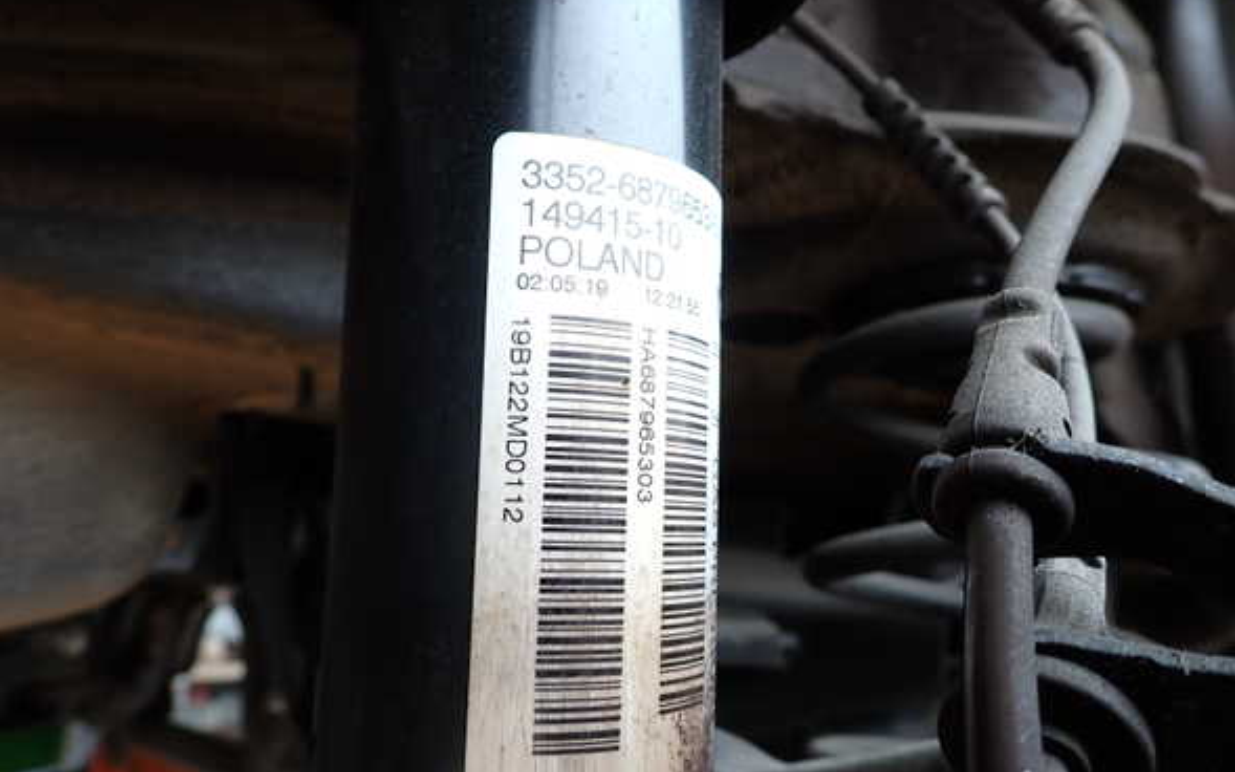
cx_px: 627
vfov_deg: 46.0
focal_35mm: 27
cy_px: 409
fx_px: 909
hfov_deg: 68.4
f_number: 2.8
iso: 100
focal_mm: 4.5
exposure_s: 1/250
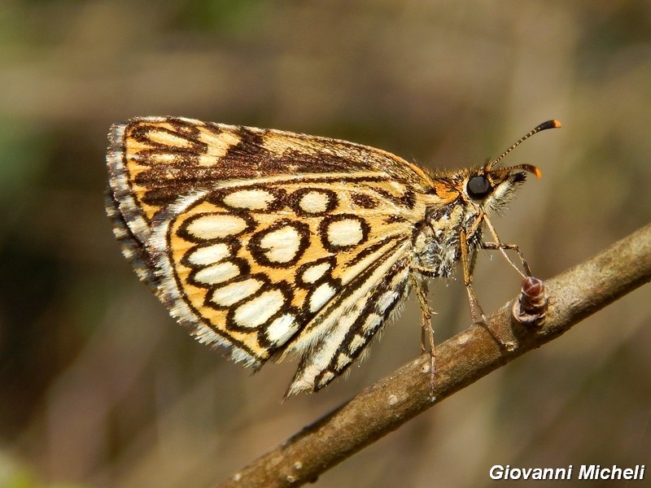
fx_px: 2482
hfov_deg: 14.9
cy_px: 244
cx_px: 326
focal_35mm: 132
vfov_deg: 11.2
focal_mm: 23.4
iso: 125
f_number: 4.8
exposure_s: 1/400
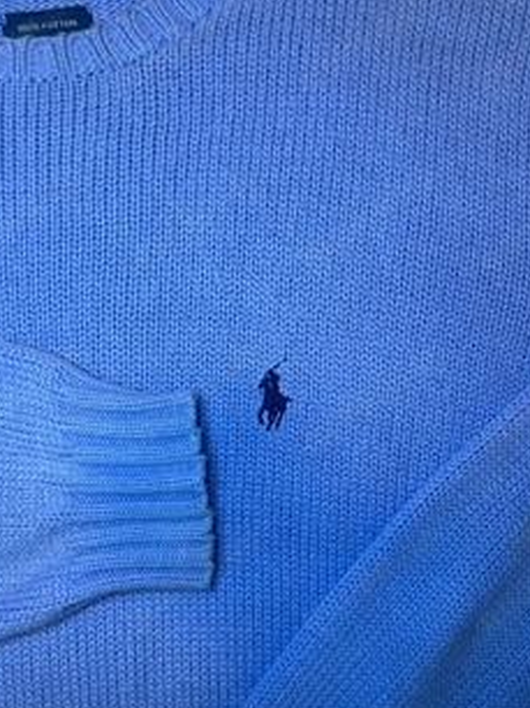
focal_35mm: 34
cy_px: 423
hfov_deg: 41.7
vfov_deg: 53.6
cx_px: 241
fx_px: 695
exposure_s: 1/60
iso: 160
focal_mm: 5.7
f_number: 1.5
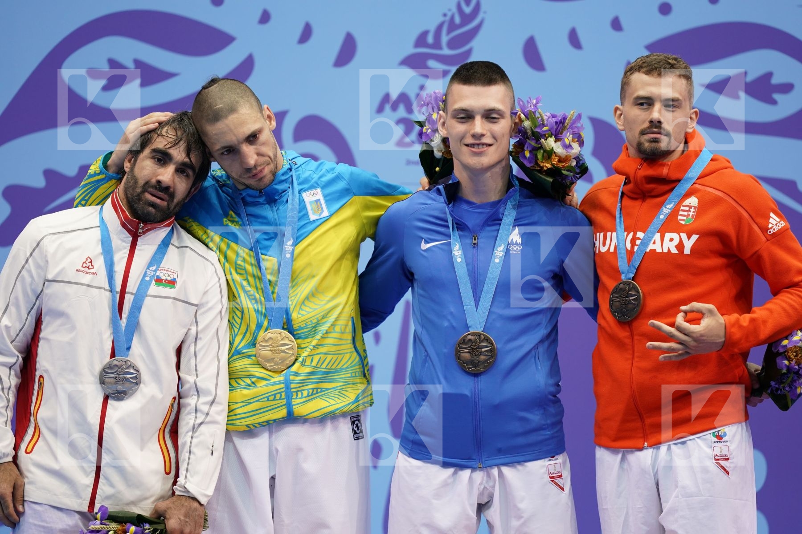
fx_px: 8910
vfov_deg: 3.4
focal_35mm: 400
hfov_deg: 5.2
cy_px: 267
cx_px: 401
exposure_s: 1/500
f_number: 2.8
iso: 800
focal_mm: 400
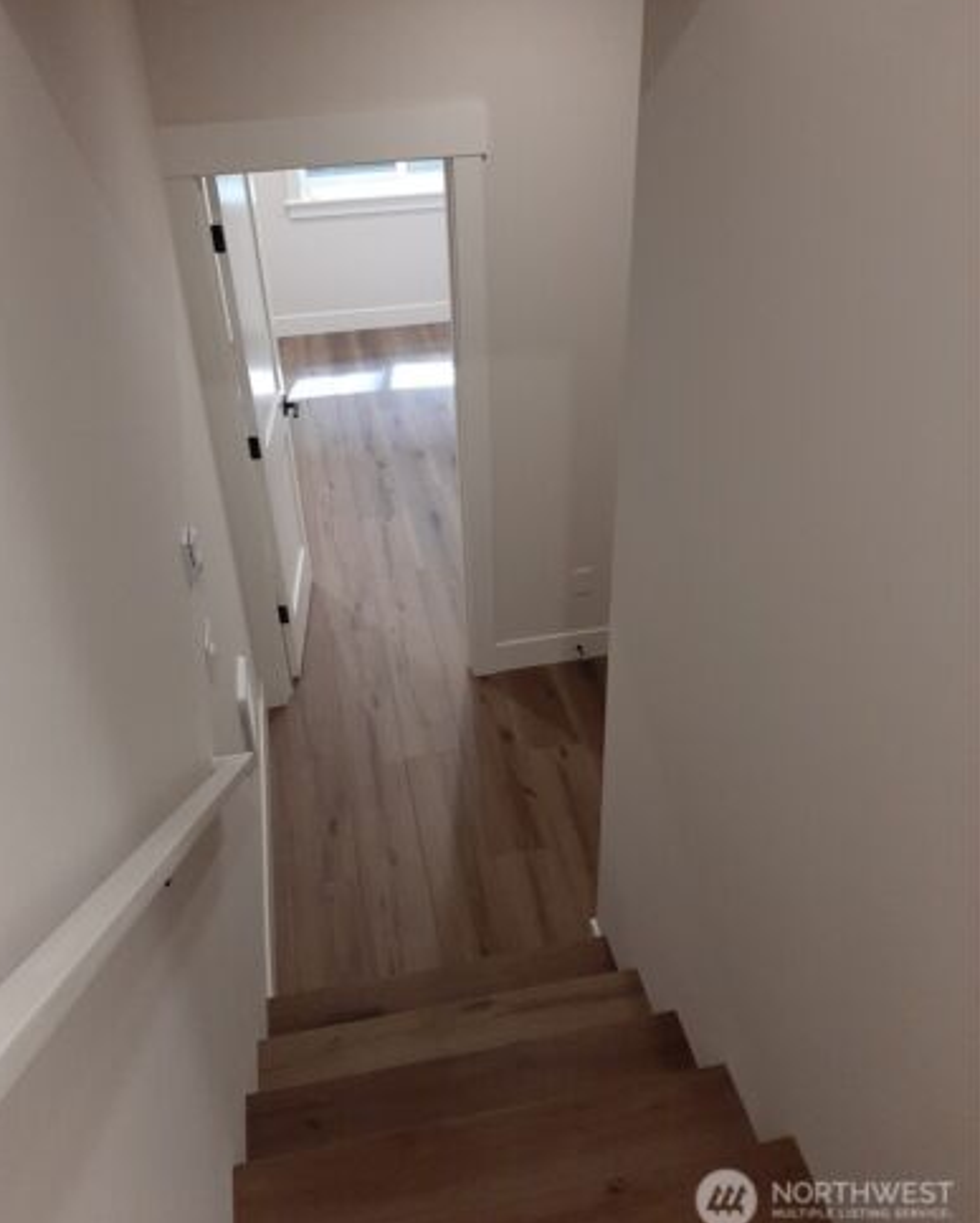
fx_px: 1014
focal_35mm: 28
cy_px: 568
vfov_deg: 62.1
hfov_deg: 51.6
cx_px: 476
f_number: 1.7
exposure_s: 1/60
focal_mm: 3.93
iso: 200
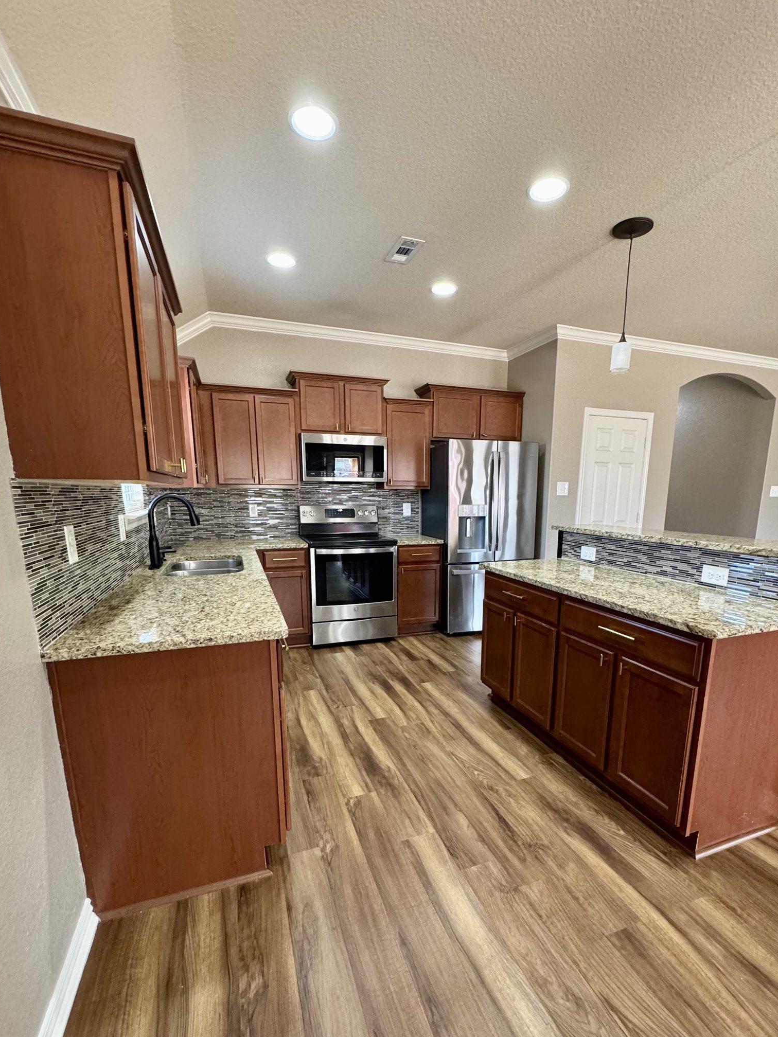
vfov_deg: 93.9
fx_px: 479
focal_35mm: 16
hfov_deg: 78.0
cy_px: 588
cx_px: 413
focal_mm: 2.22
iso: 400
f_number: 2.2
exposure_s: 1/60
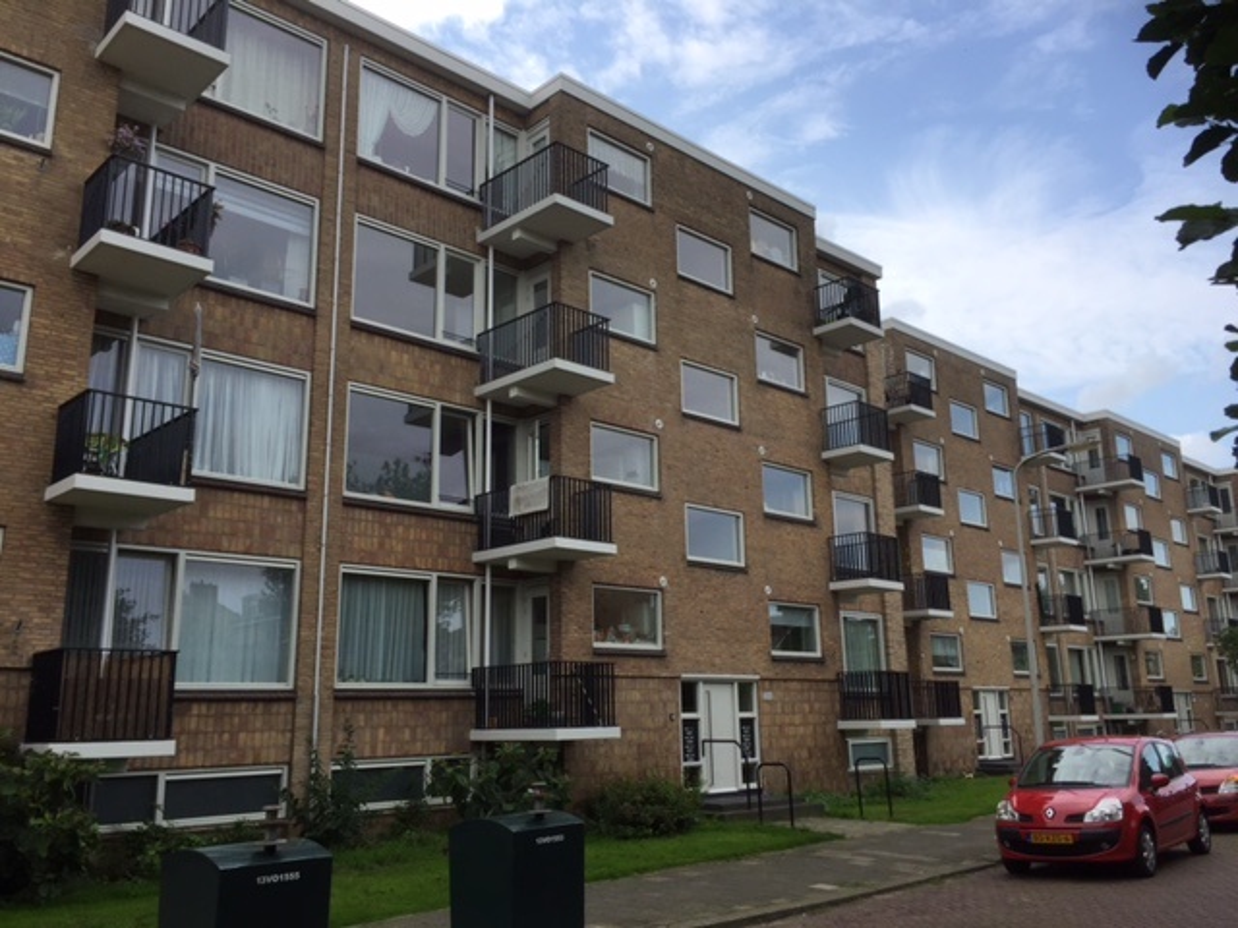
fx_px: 1037
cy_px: 464
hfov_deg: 61.7
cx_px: 619
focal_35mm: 29
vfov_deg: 48.2
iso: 32
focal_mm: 4.15
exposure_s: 1/879
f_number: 2.2
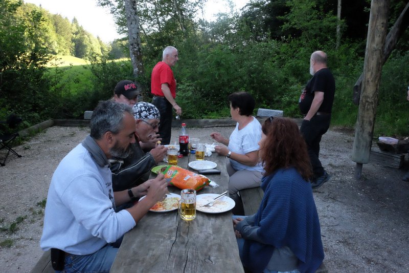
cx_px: 204
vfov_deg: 44.9
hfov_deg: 63.7
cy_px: 136
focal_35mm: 29
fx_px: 329
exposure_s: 1/450
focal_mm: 19
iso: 6400
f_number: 11
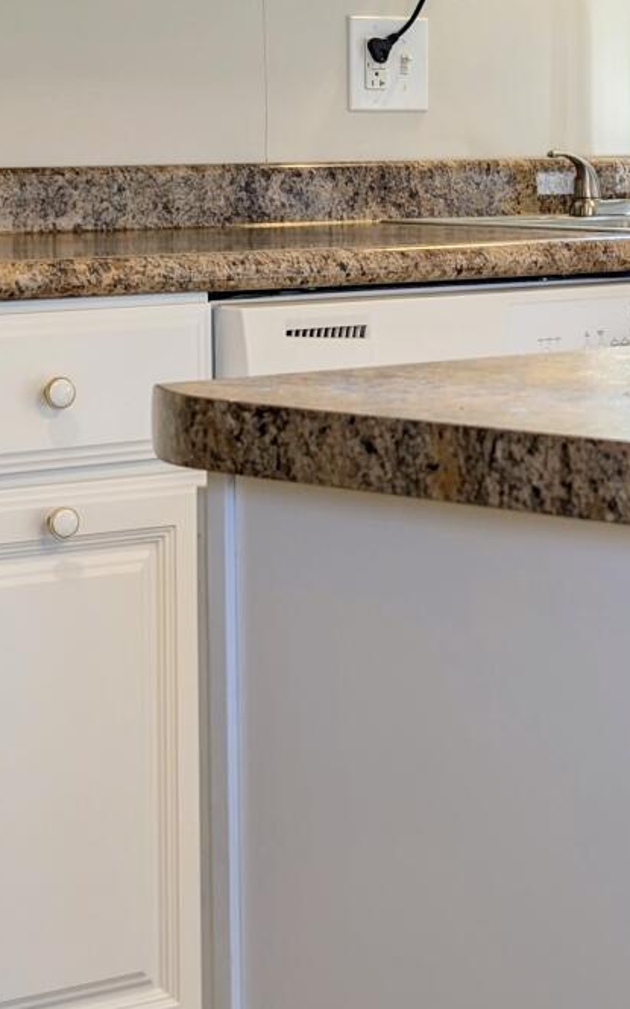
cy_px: 205
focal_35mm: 115
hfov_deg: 11.0
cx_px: 884
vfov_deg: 18.0
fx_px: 3163
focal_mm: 6.9
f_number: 1.68
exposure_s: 1/30
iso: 19
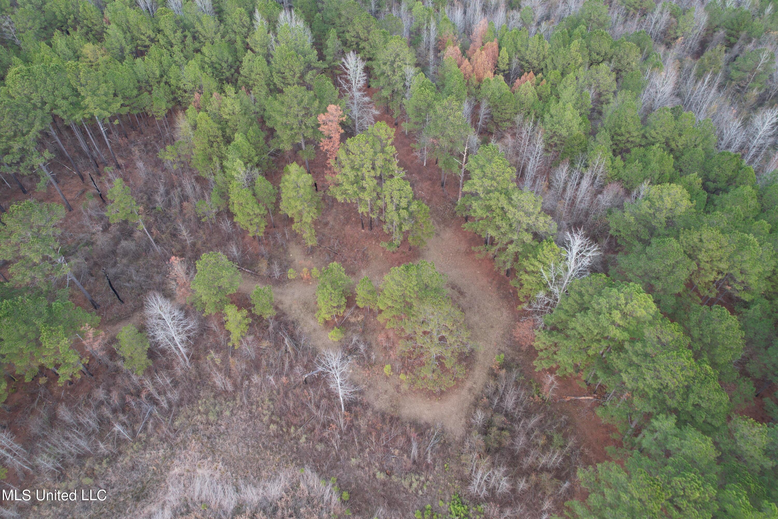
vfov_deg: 57.2
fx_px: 475
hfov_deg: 78.6
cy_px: 260
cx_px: 389
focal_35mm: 22
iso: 100
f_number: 2.8
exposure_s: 1/40
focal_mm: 8.38
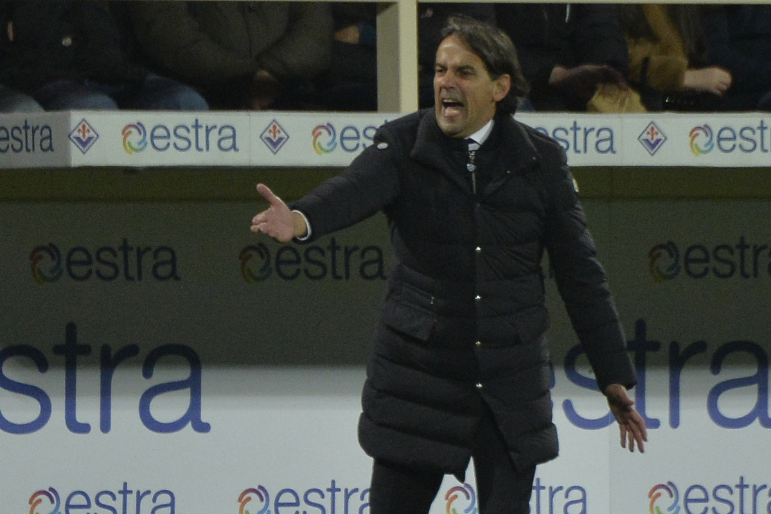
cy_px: 257
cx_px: 386
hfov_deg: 5.2
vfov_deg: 3.4
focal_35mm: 400
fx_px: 8566
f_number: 5.6
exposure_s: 1/1000
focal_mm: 400
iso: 2500
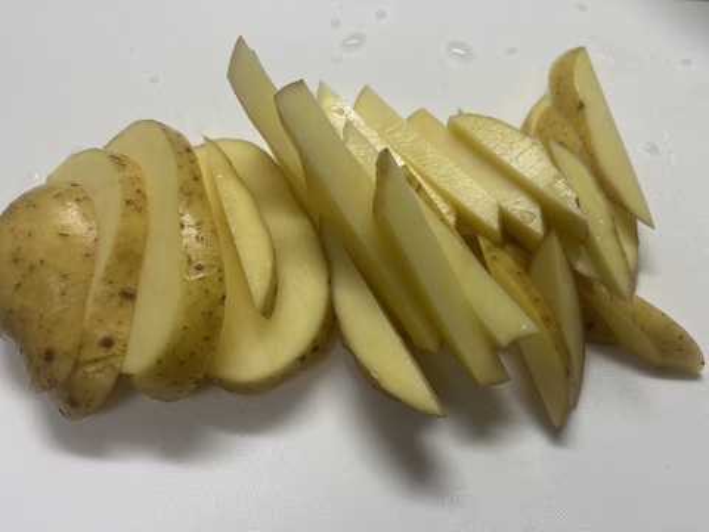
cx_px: 354
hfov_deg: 67.3
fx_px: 533
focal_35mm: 26
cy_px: 266
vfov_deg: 53.1
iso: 64
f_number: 1.6
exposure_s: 1/120
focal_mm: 5.1
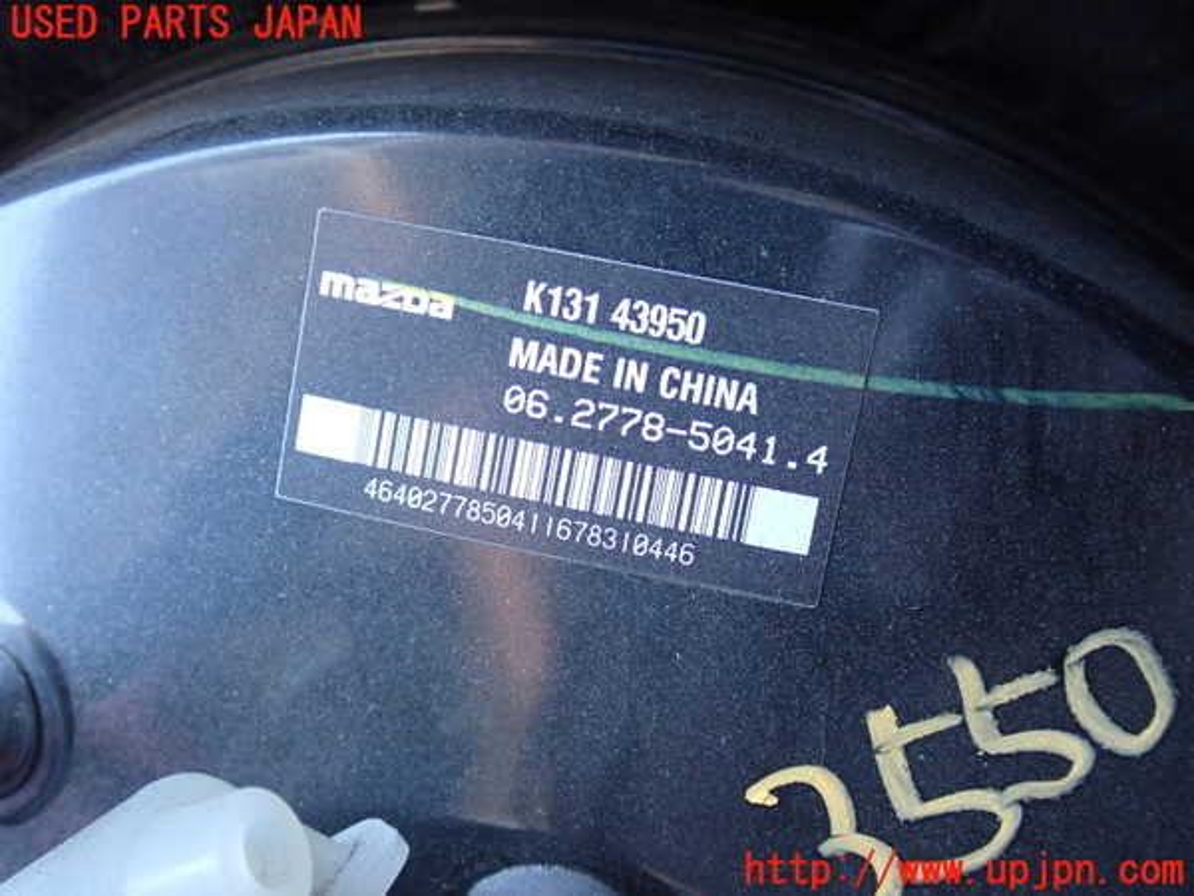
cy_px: 448
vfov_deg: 37.7
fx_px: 1311
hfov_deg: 49.0
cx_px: 597
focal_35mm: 38
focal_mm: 6.83
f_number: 2.7
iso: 500
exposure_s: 1/40
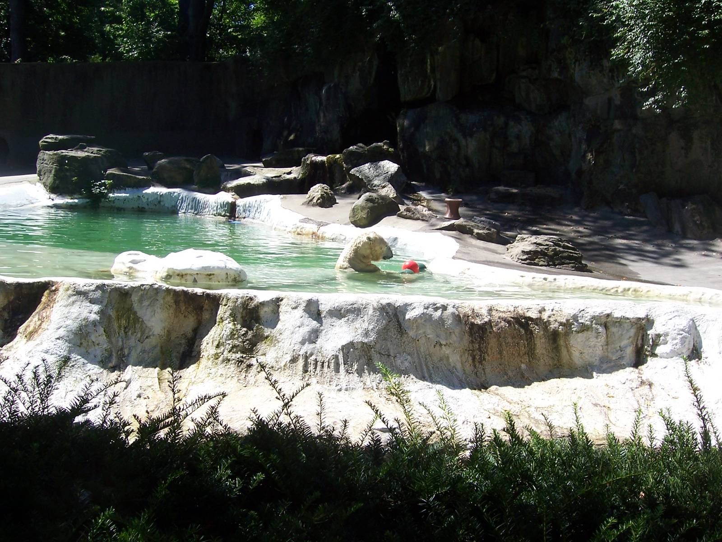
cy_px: 271
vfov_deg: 39.7
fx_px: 751
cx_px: 361
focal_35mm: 36
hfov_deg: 51.4
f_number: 4.8
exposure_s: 1/250
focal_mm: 6
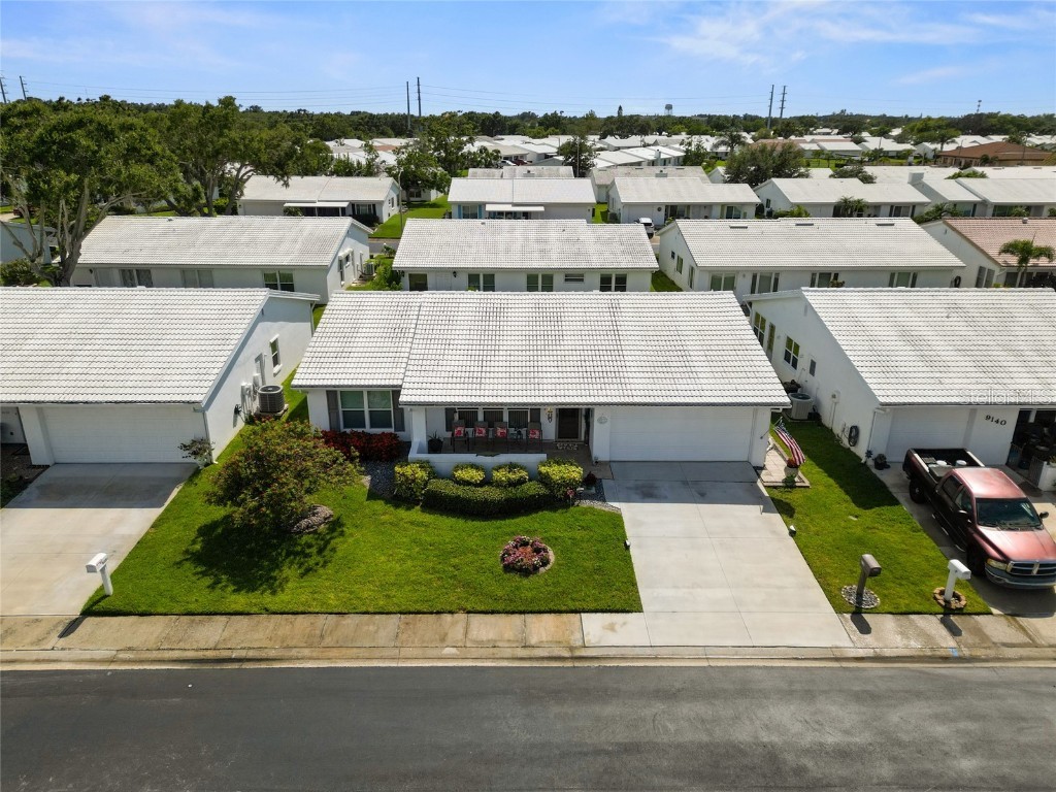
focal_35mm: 24
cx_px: 528
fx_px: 732
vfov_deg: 56.8
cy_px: 396
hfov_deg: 71.6
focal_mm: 6.72
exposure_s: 1/60
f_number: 1.7
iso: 110
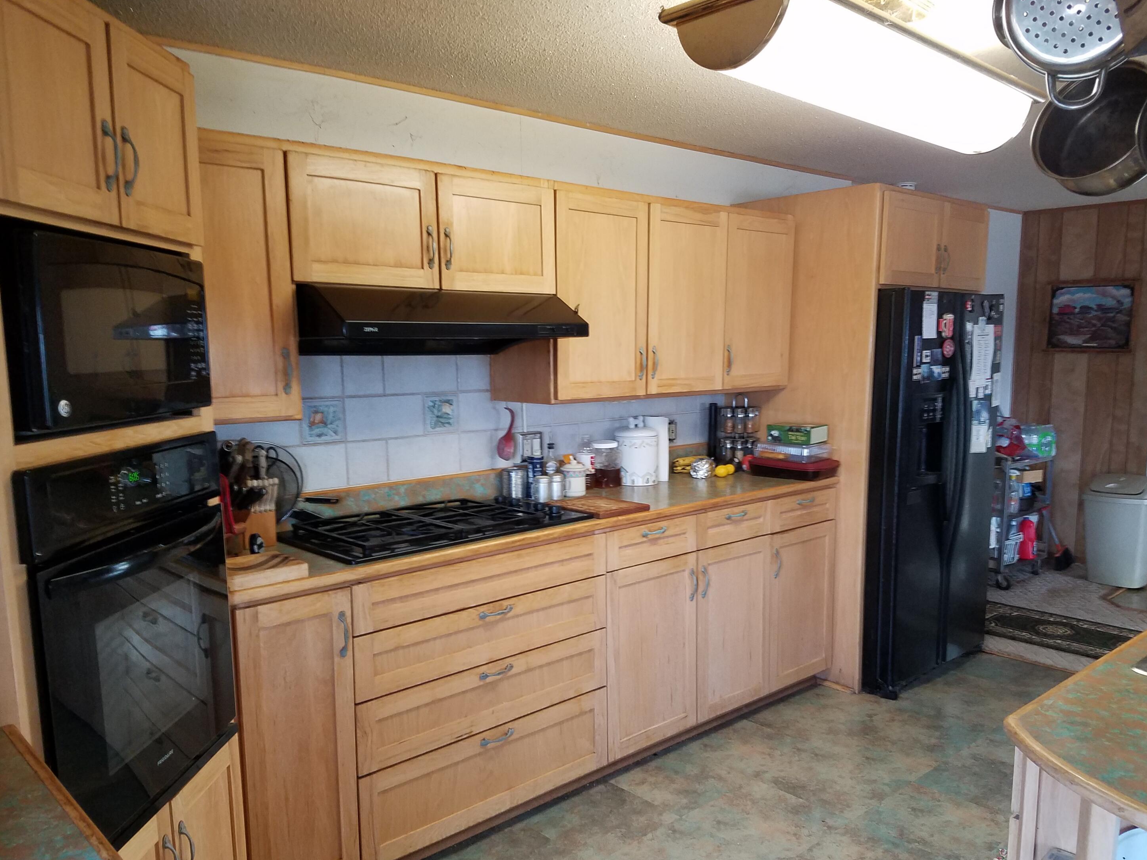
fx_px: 895
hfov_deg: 65.3
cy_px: 445
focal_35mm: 27
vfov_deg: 51.3
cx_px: 570
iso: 160
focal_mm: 4.2
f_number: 1.7
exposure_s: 1/40
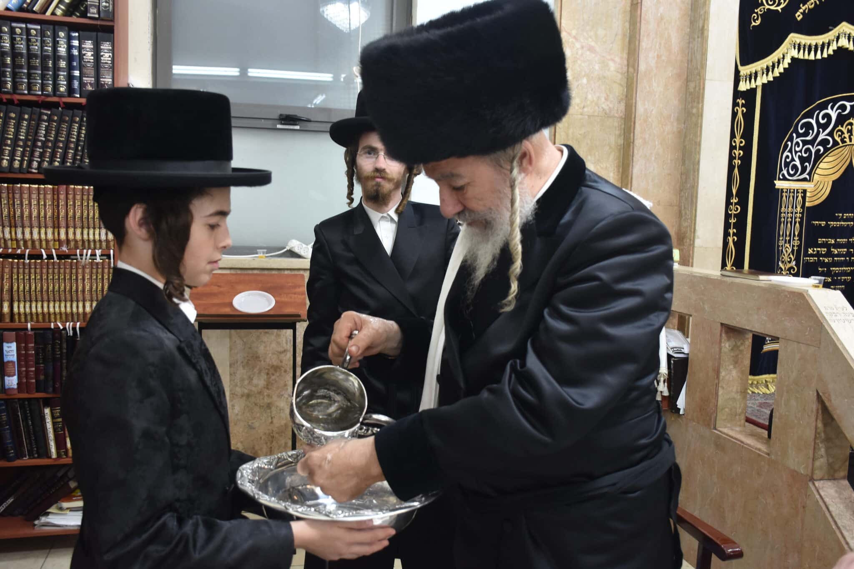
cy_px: 284
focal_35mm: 34
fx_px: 818
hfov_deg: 55.1
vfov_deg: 38.4
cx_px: 427
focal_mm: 23
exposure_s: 1/100
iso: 1000
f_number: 5.6
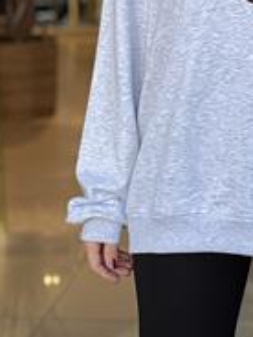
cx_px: 288
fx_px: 1900
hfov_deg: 7.6
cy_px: -44
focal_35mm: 195
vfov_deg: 10.0
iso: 40
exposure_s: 1/100
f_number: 2.8
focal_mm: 9
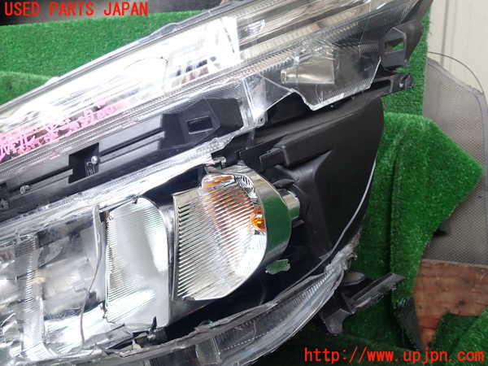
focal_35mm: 30
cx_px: 244
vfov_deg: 46.8
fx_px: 423
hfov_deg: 60.0
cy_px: 183
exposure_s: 1/100
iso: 100
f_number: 2.3
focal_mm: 5.4
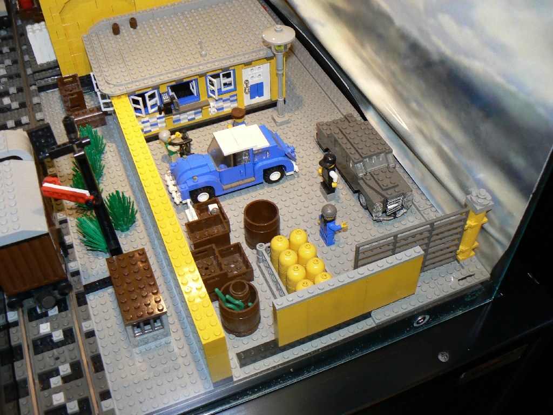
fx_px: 575
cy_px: 208
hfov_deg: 51.4
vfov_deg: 39.7
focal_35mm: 36
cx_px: 276
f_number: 2.8
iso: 100
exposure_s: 1/30
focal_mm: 6
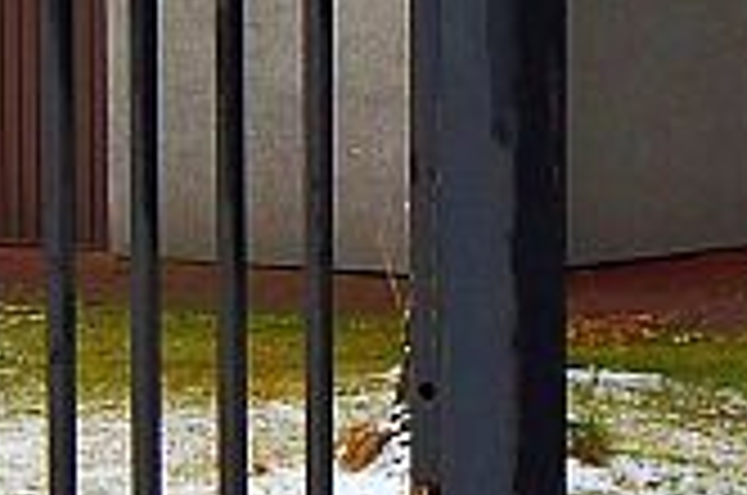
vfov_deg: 5.7
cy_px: -65
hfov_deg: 8.6
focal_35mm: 241
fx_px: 4991
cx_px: 526
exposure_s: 1/60
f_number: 4.5
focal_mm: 26
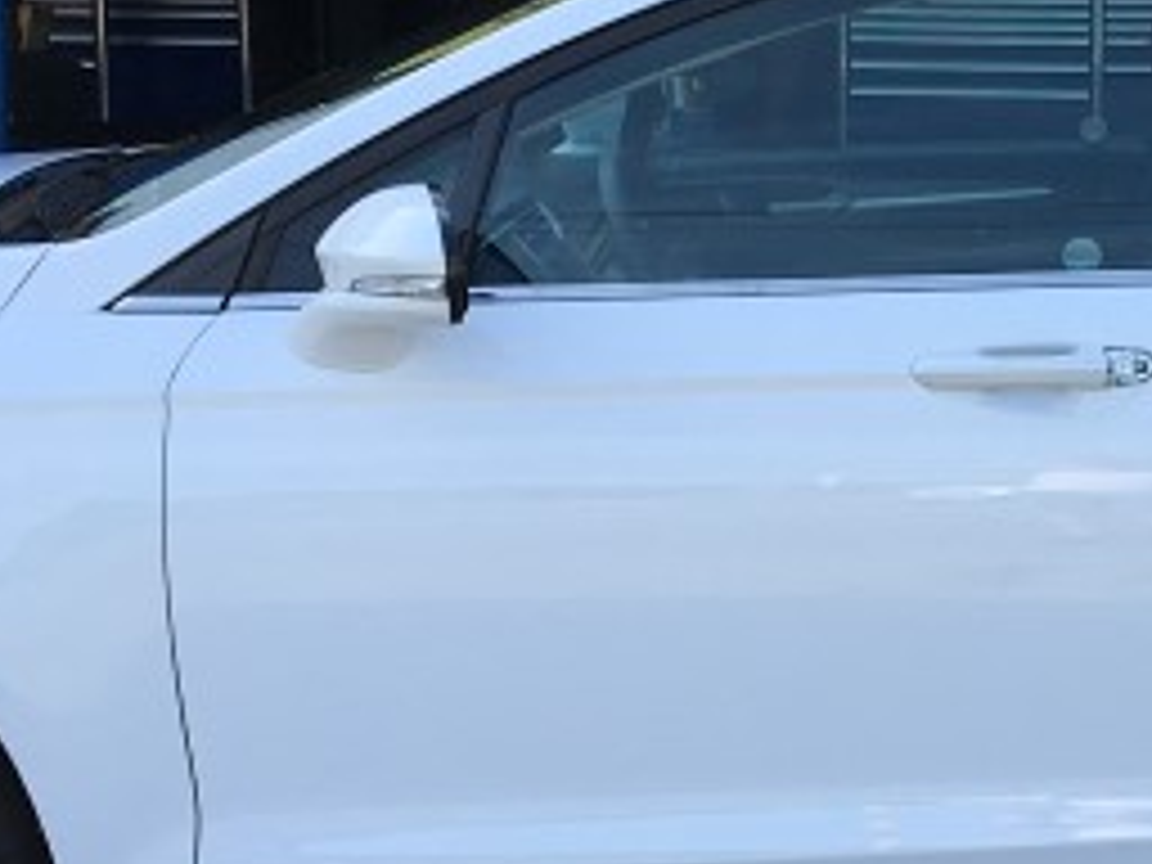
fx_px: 3860
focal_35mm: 116
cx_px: 1116
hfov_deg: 16.7
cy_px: 562
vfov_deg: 12.8
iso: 25
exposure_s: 1/523
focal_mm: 4.15
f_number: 2.2
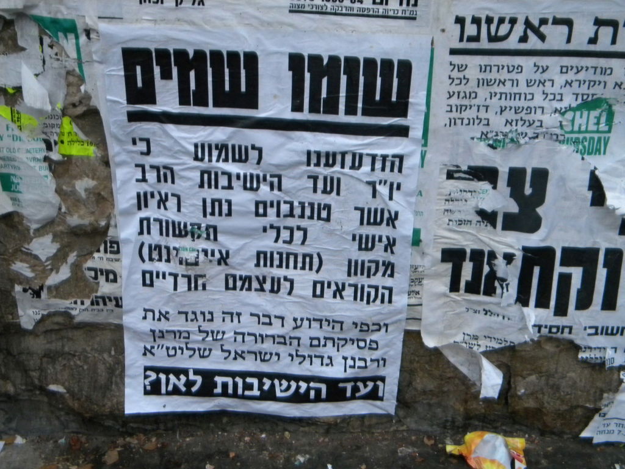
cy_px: 234
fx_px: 849
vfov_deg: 30.9
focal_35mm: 47
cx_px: 312
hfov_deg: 40.4
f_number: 3.9
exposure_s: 1/28.7
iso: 400
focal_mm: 8.6
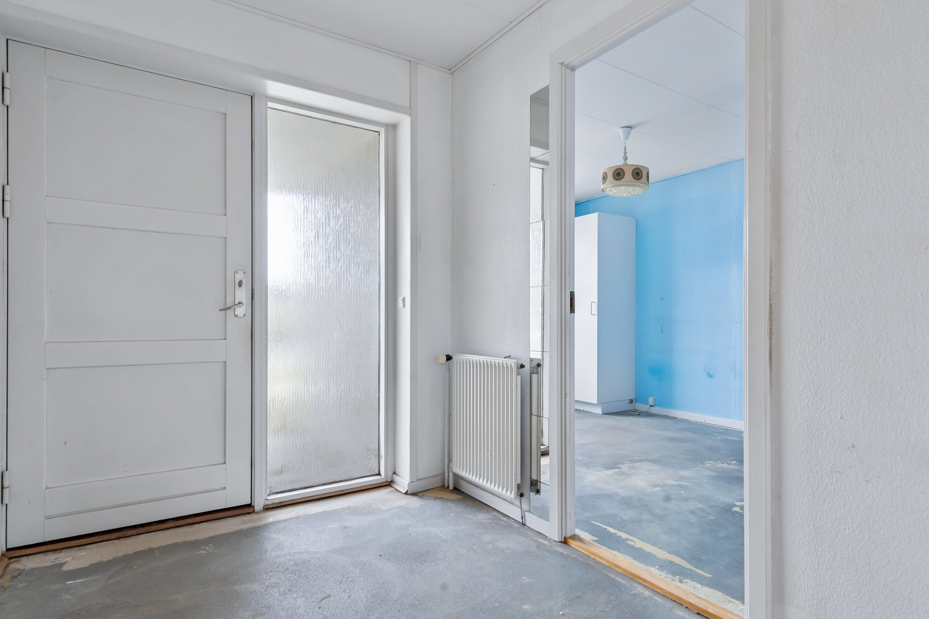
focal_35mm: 20
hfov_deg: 83.8
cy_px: 338
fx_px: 516
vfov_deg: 61.8
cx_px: 507
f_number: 10
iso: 200
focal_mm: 16
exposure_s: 1/10
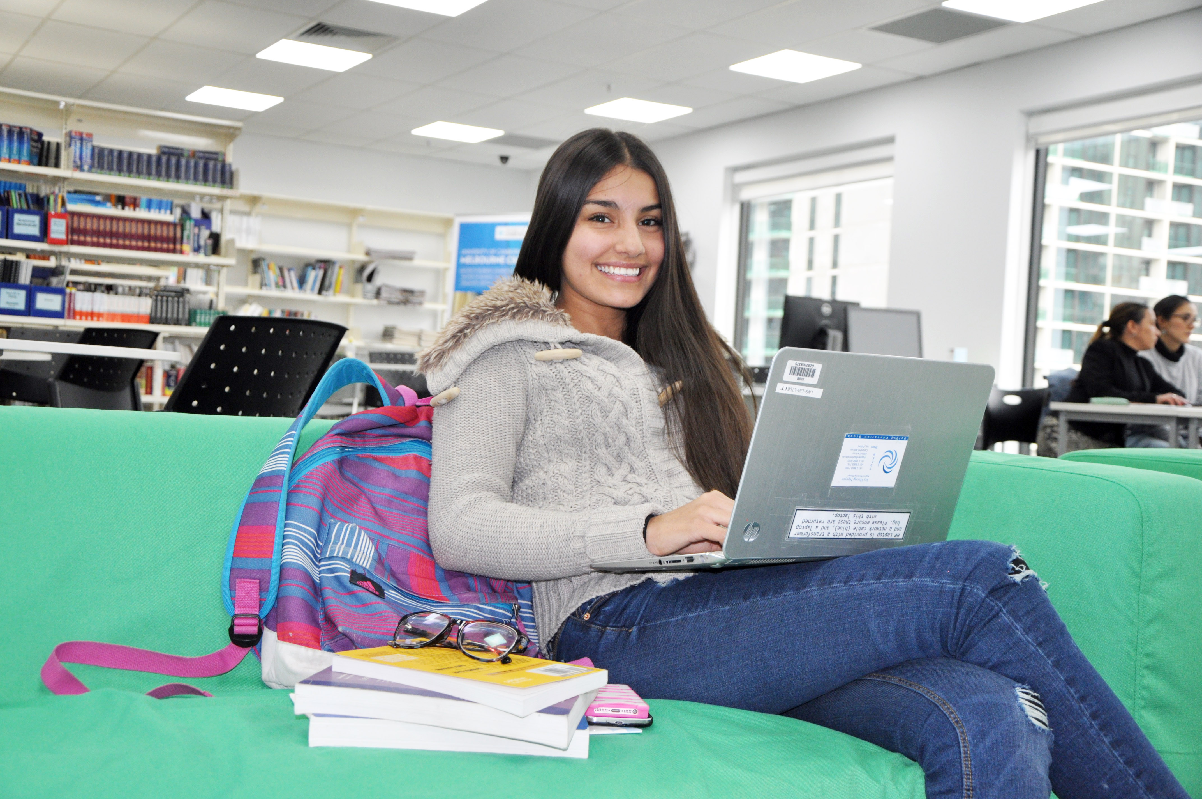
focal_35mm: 42
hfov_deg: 46.4
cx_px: 601
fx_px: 1401
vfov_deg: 31.8
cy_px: 400
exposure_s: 1/125
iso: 640
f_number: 4
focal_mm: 28
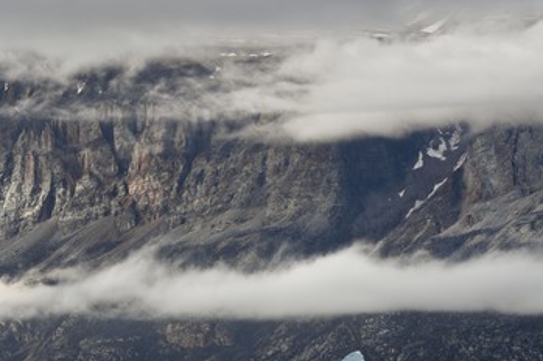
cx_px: 227
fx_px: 3632
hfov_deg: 8.5
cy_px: 191
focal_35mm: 241
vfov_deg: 5.7
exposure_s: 1/320
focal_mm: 200
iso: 200
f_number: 9
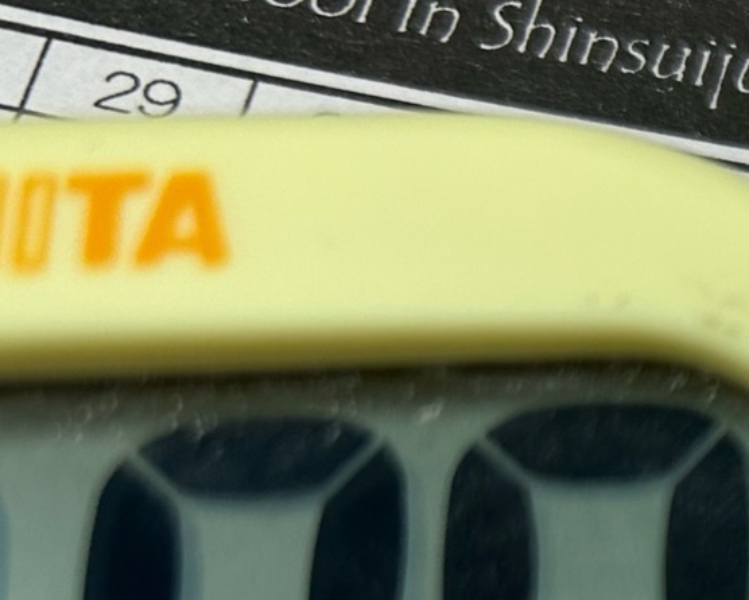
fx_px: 2018
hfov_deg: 17.9
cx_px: 1240
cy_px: 716
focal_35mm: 91
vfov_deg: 16.2
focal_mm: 5.7
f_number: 1.5
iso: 32
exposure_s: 1/144
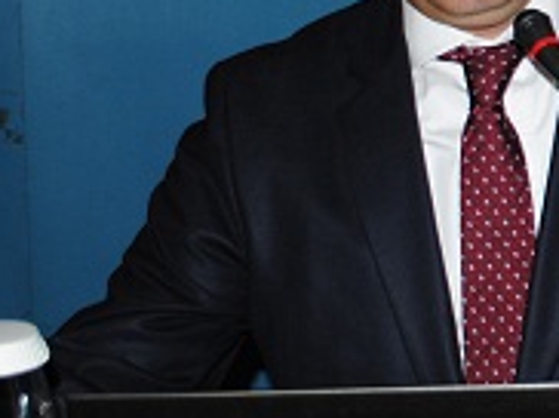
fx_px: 2064
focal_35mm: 128
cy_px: 38
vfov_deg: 11.5
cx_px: 940
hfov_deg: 14.0
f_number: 4.2
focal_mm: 26
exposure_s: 1/60
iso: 200
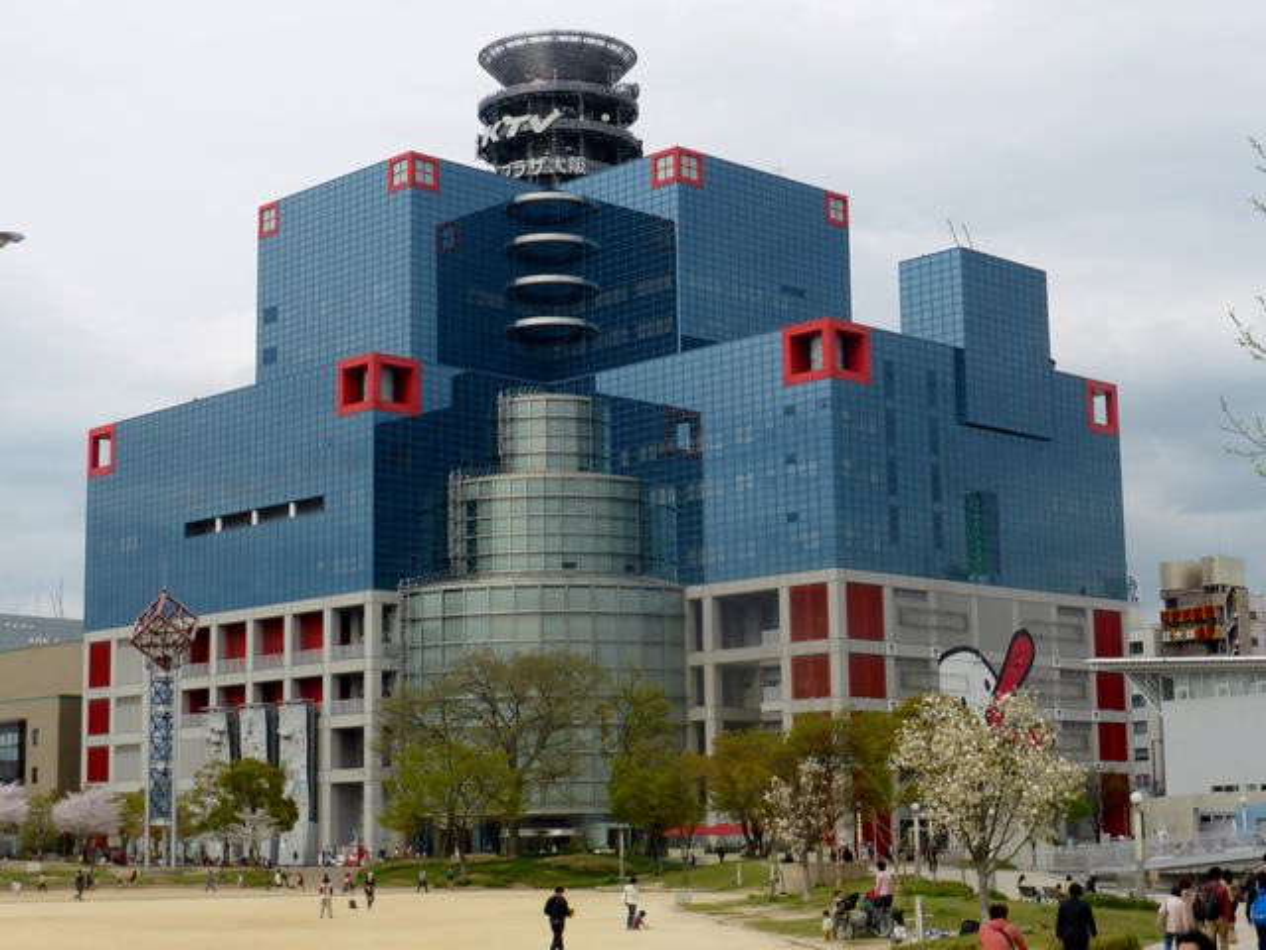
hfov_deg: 31.7
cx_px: 633
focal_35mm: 61
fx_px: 2231
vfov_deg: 24.0
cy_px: 475
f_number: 4.7
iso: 100
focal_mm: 10.3
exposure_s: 1/400
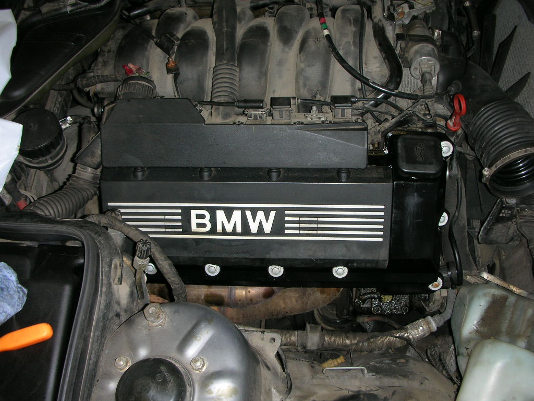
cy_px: 200
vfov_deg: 40.7
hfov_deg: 52.6
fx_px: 540
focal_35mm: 35
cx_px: 267
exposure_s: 1/60.1
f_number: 3
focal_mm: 5.8
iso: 51
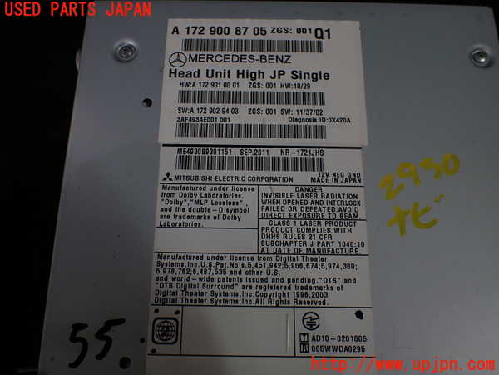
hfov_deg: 60.0
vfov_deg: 46.8
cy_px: 188
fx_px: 432
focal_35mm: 30
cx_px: 250
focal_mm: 5.4
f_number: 2.3
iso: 100
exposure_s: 1/160
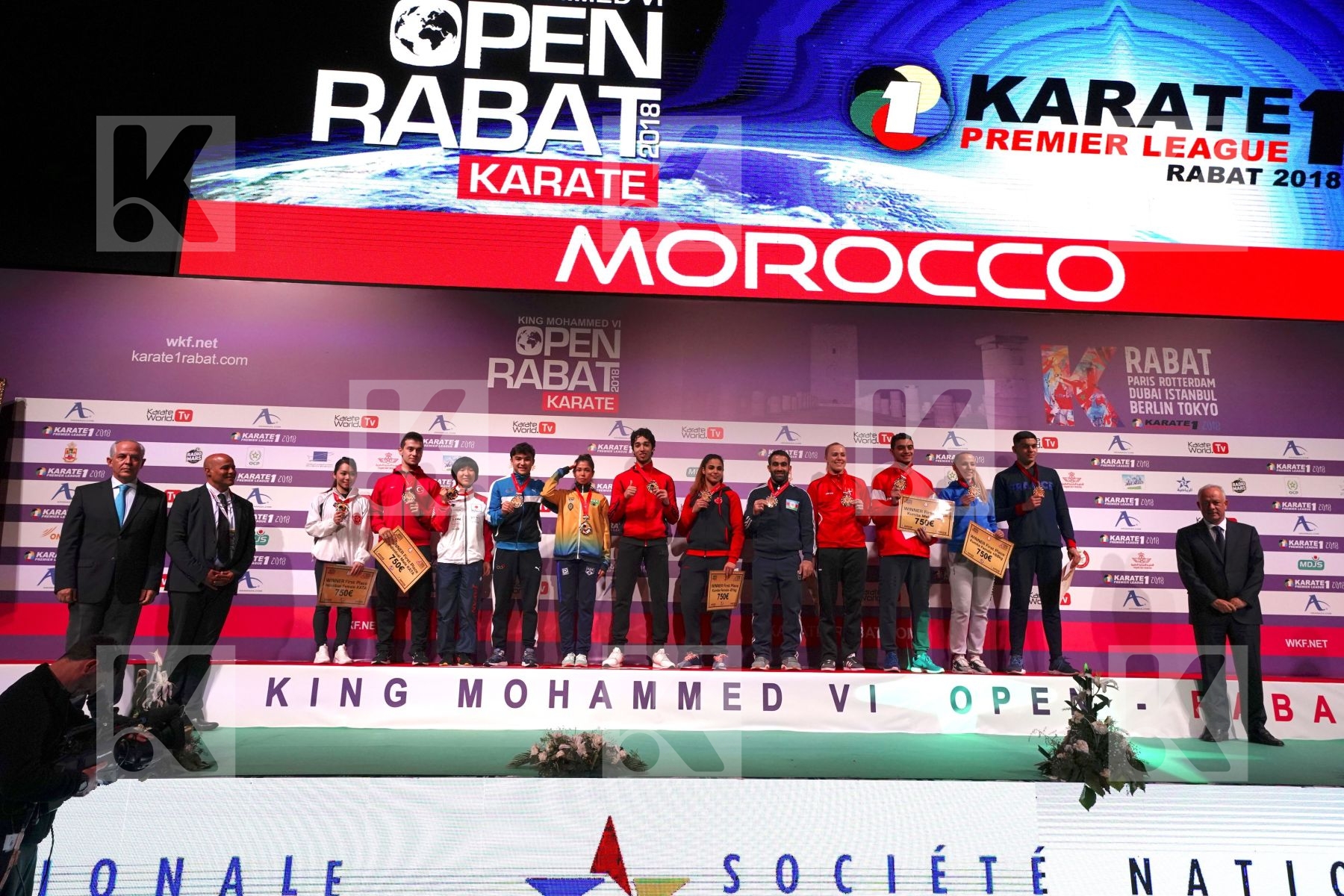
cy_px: 448
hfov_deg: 73.7
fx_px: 896
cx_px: 672
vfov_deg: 53.1
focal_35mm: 24
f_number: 4.5
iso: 2000
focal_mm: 24
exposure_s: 1/500
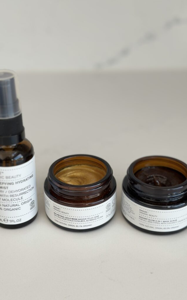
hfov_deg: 25.3
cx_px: 87
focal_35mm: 51
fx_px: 416
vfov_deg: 39.6
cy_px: 150
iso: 64
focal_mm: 6.86
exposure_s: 1/125
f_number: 1.78
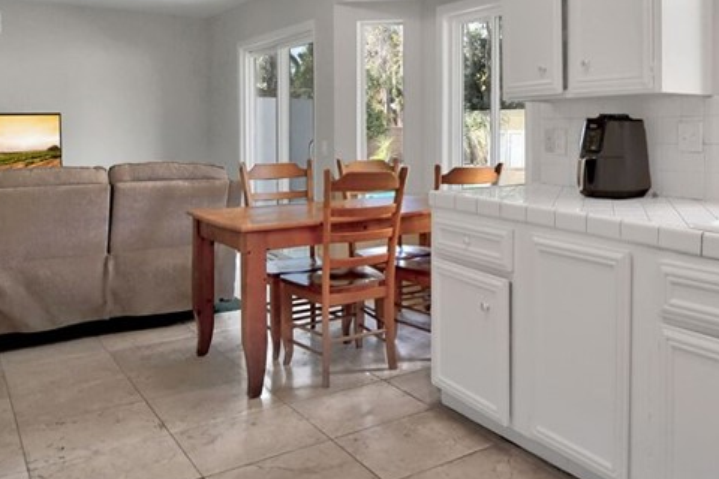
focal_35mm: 32
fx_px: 639
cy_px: 97
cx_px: 583
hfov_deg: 54.4
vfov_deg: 39.5
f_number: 8
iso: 1250
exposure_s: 1/250
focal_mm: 10
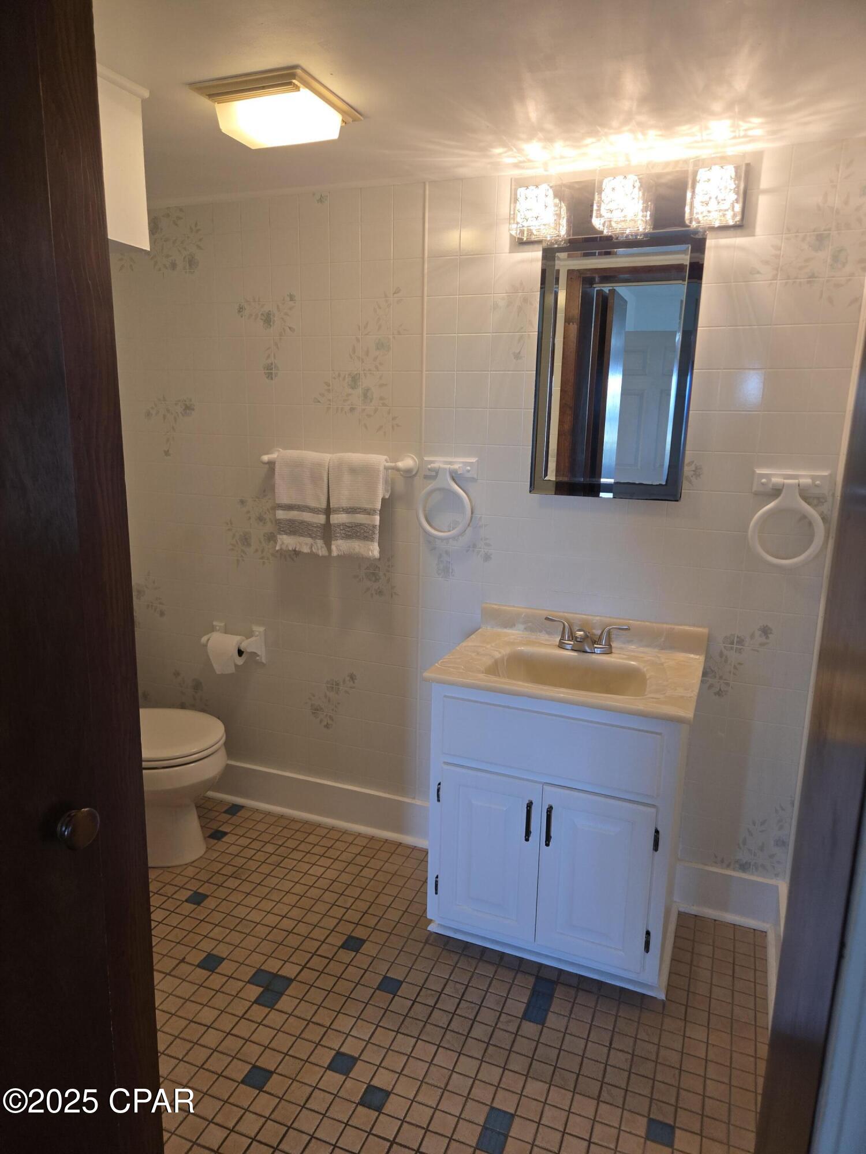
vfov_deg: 73.9
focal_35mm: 23
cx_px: 433
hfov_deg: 58.9
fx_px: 767
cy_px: 577
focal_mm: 5.4
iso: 64
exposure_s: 1/120
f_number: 1.8
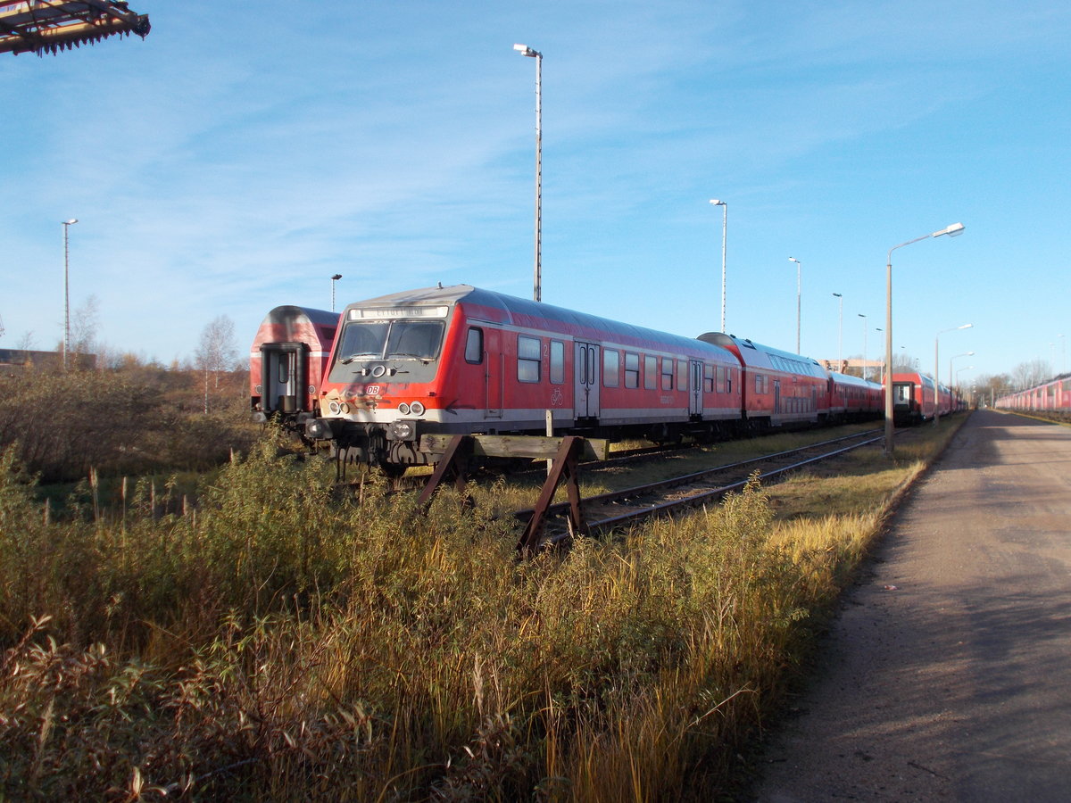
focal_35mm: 34
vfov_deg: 41.8
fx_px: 1052
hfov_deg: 54.0
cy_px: 402
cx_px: 536
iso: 80
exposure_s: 1/500
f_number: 3.6
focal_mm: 6
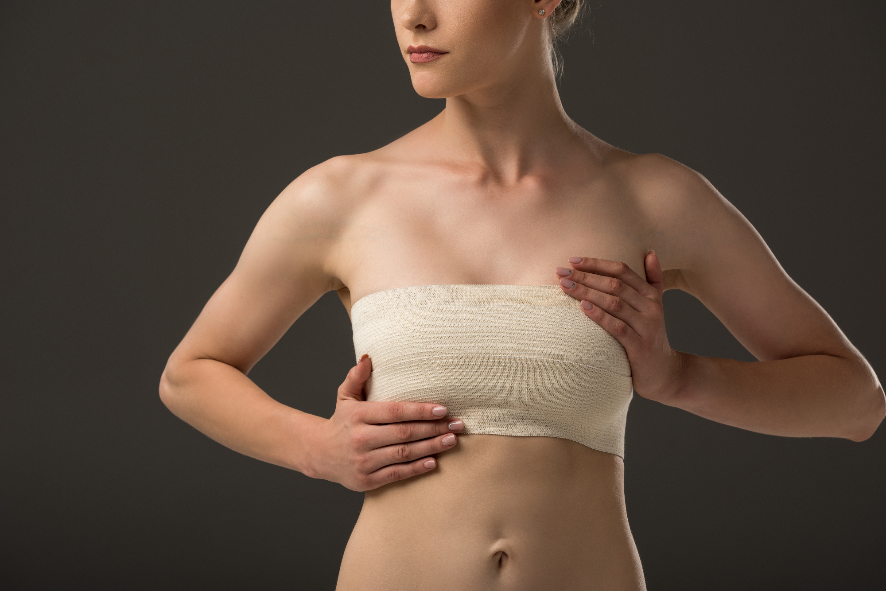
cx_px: 443
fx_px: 3077
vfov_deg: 11.0
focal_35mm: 125
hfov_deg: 16.4
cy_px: 296
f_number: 8
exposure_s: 1/200
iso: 80
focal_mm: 125
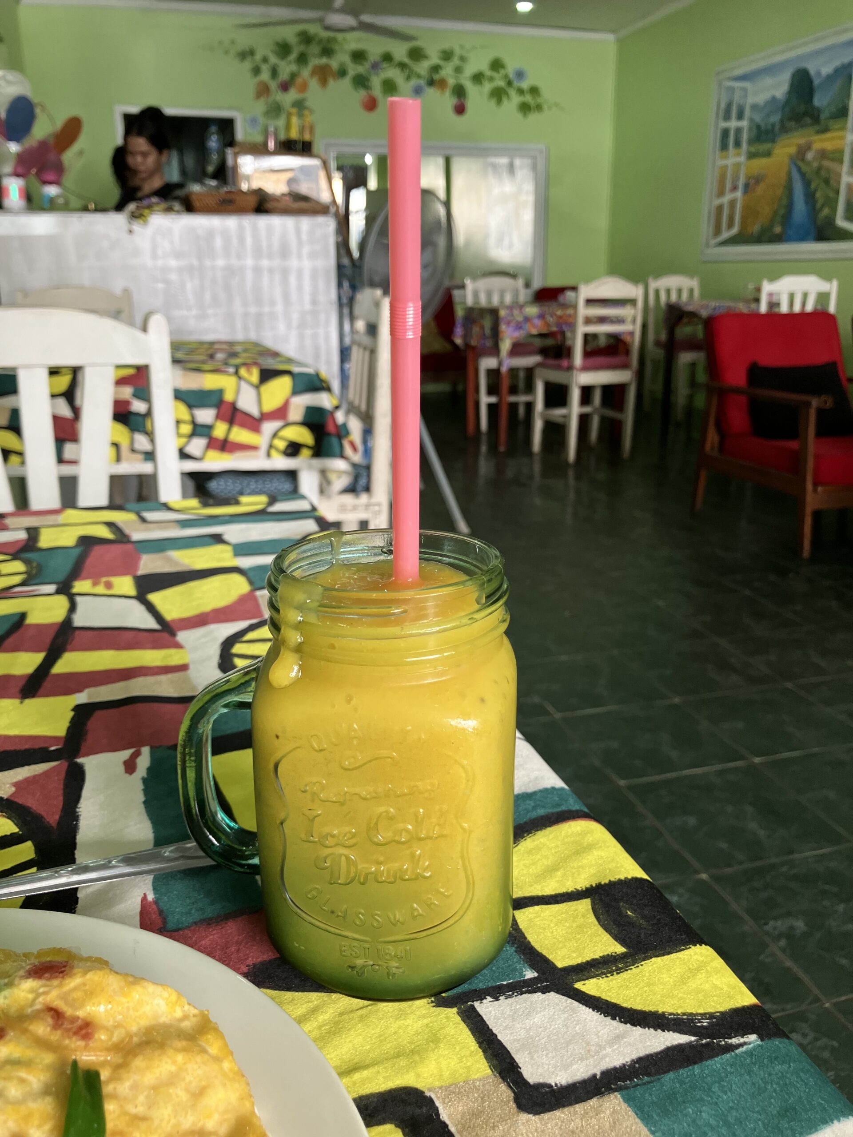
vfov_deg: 63.4
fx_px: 920
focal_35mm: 28
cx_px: 426
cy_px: 568
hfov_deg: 49.7
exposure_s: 1/121
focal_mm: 3.99
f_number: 1.8
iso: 80
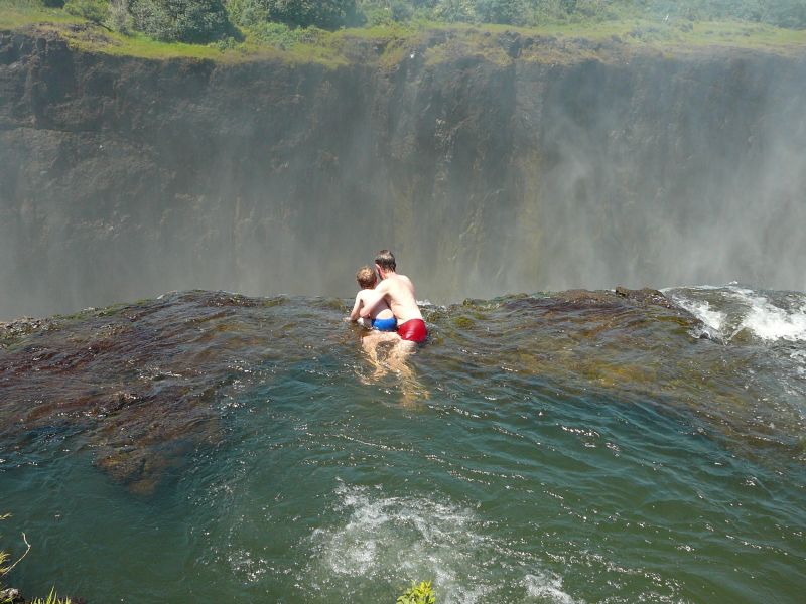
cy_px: 302
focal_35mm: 35
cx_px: 403
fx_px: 815
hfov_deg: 52.6
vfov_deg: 40.7
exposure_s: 1/400
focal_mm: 5.2
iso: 100
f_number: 5
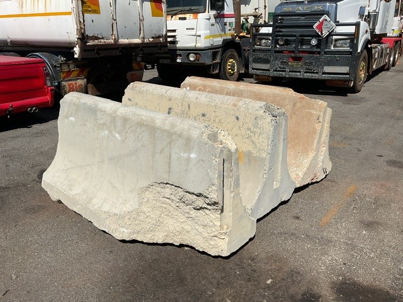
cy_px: 151
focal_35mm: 29
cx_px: 202
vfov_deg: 48.2
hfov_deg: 61.7
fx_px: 338
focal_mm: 3
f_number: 1.8
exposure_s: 1/4065
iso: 16
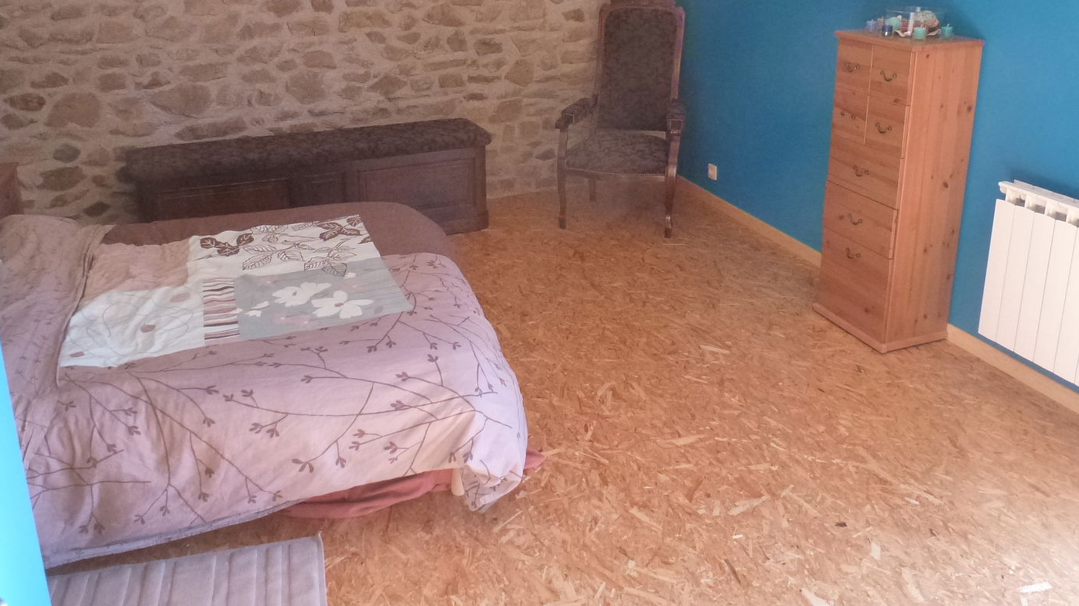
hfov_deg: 64.3
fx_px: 858
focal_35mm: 30
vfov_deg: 38.1
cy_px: 167
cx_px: 522
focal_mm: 4.3
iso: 400
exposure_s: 1/30
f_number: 3.3
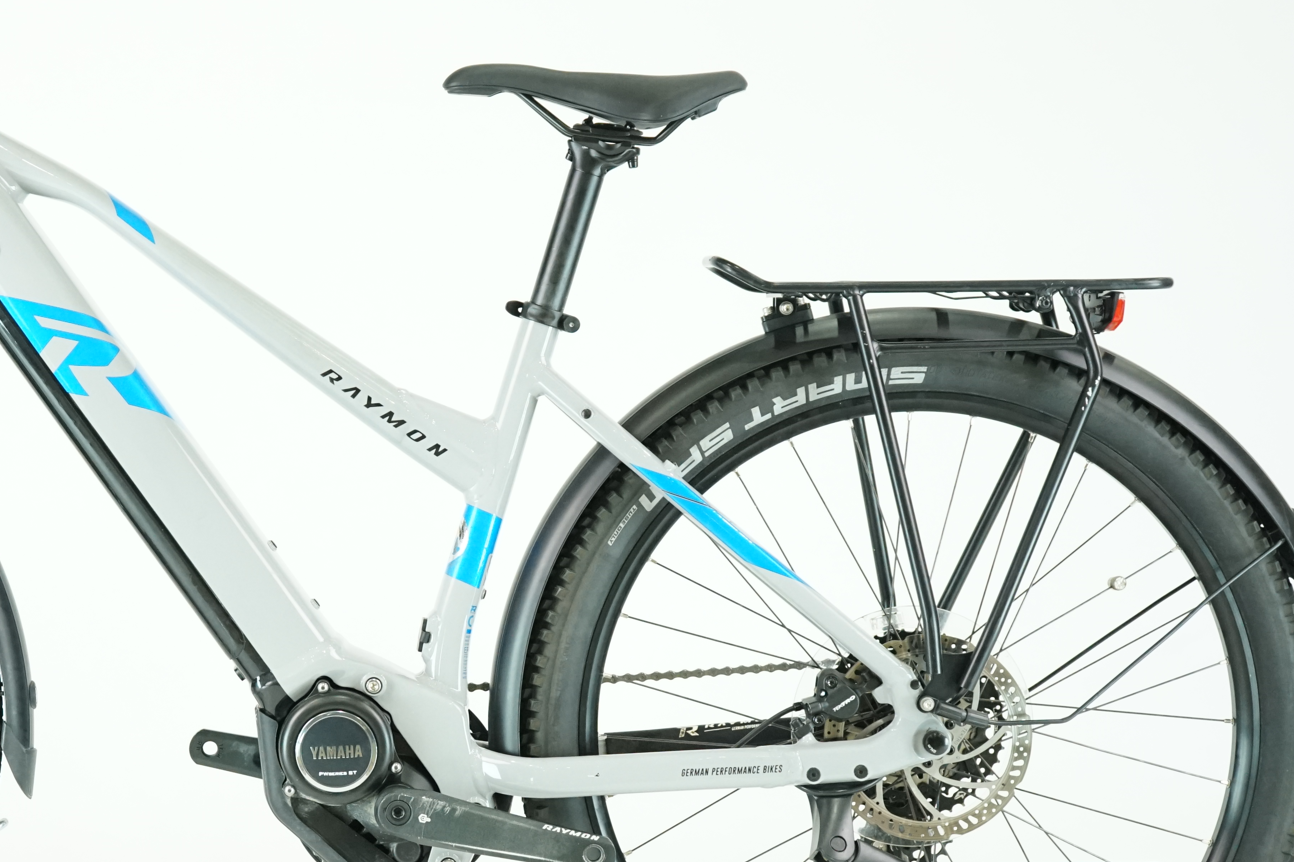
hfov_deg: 22.8
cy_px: 440
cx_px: 272
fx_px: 3163
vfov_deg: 15.5
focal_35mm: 88
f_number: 5
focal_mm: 53
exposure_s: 1/200
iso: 2500
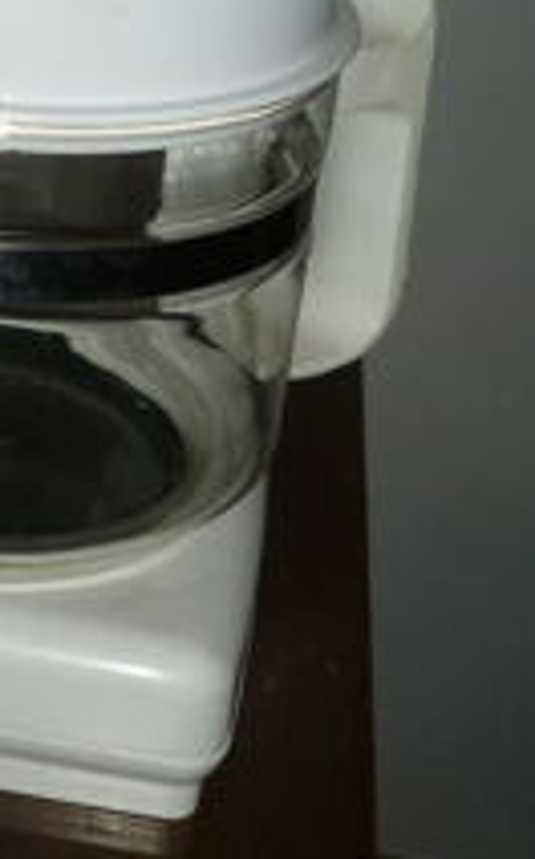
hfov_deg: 14.5
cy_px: 158
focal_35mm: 80
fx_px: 1871
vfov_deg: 25.4
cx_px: -389
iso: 100
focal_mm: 4.4
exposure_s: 1/30
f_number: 4
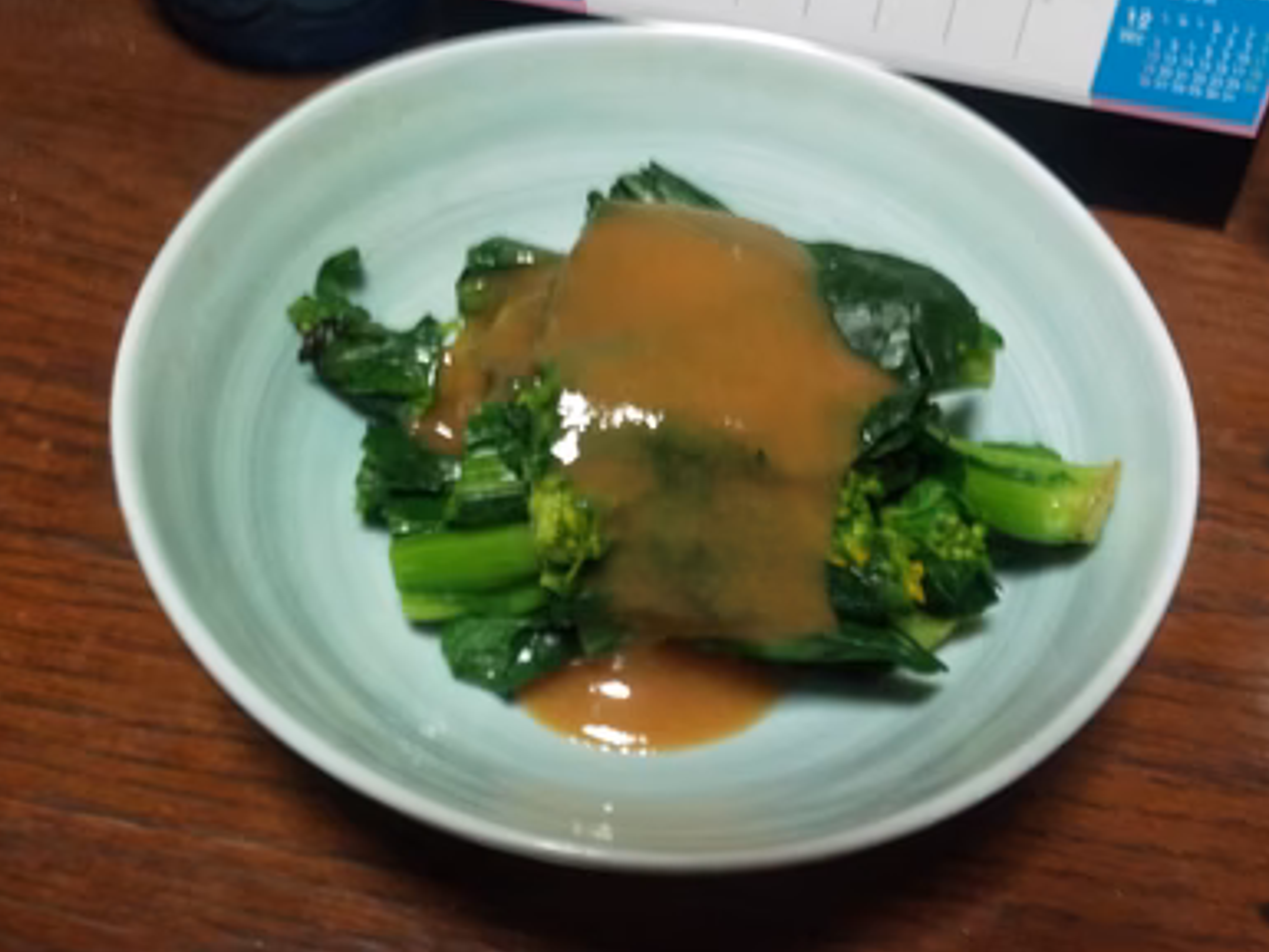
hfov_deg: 65.3
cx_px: 639
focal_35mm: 27
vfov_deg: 51.4
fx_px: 990
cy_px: 474
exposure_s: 1/20
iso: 270
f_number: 2.2
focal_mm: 3.46
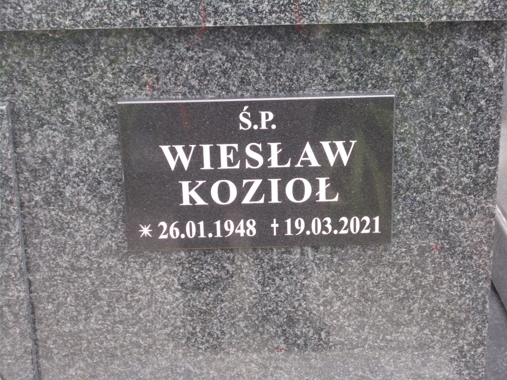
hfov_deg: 25.7
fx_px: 1113
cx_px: 254
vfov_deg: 19.4
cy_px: 190
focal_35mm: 76
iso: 160
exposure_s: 1/60
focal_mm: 13.5
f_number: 5.8
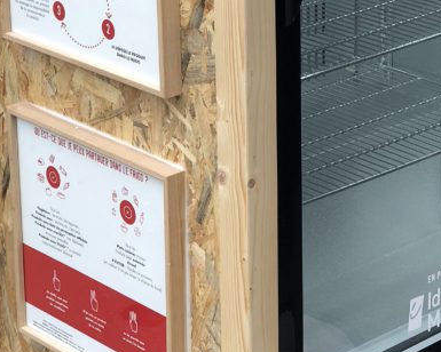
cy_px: 35
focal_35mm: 135
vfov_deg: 11.4
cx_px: 317
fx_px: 1762
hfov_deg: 14.2
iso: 32
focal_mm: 6
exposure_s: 1/50
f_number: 2.4
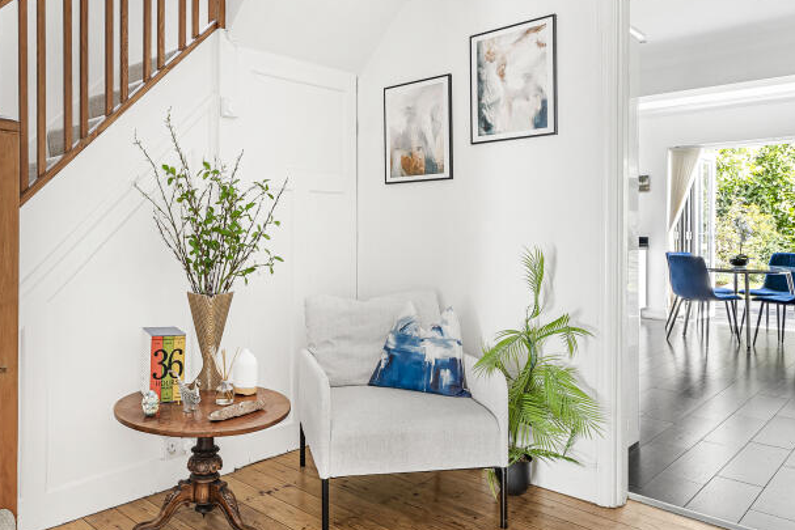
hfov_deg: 66.7
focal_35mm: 27
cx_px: 317
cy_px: 260
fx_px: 596
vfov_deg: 47.9
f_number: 8
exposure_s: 3.2
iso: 100
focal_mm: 16
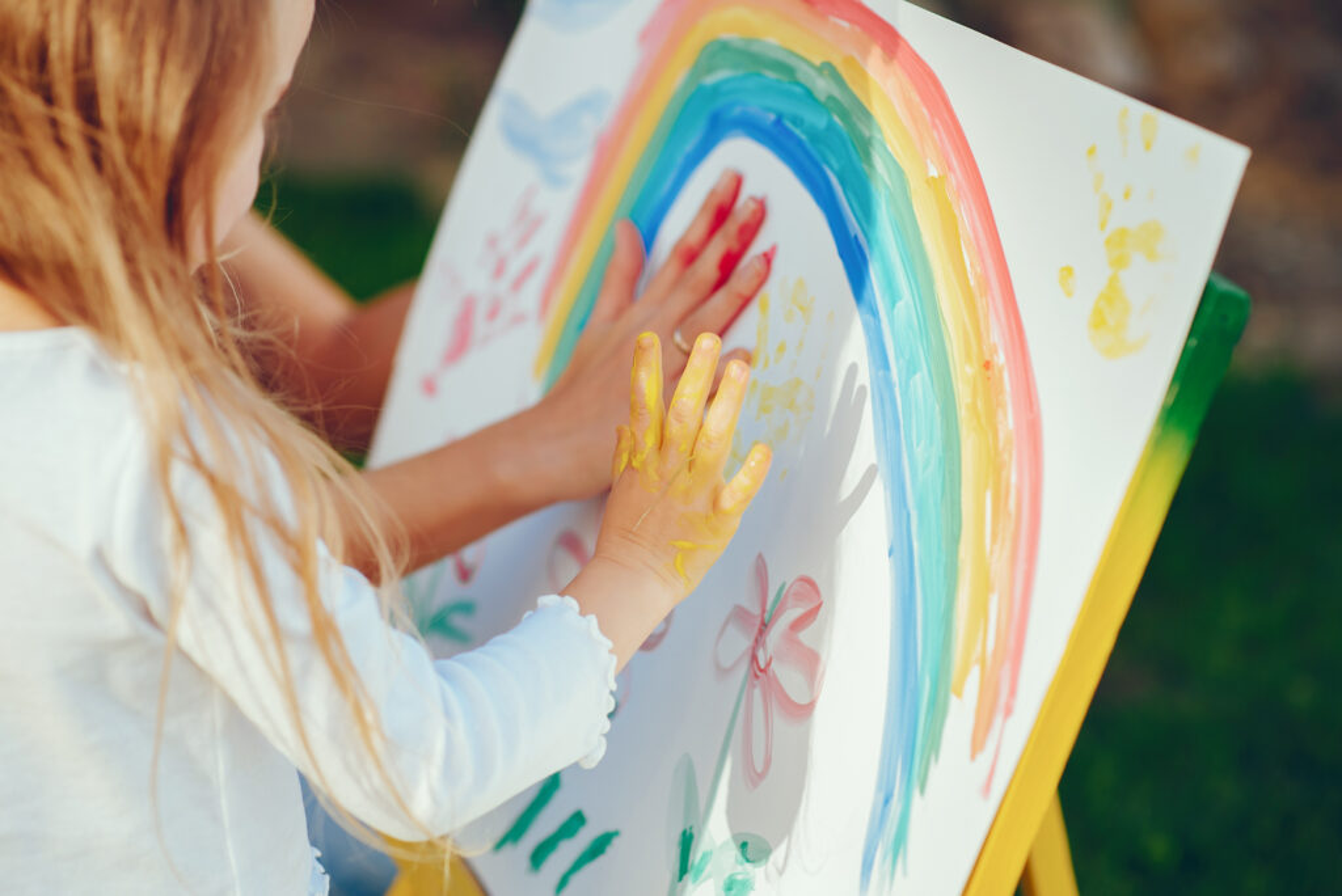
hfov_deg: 23.9
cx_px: 671
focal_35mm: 85
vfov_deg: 16.1
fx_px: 3170
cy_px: 448
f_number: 2.8
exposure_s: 1/320
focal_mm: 85
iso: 100
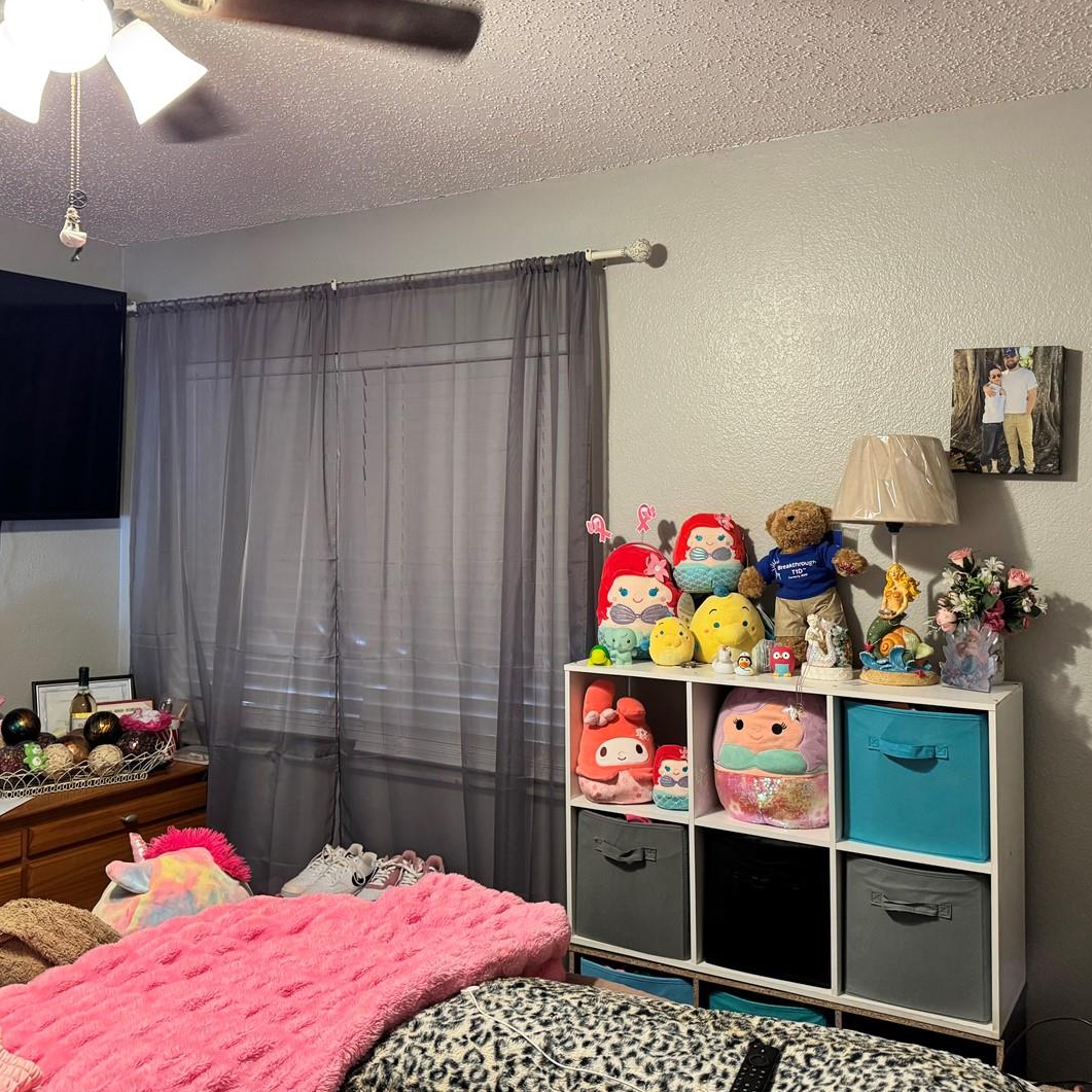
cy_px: 496
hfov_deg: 51.1
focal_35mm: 32
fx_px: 1142
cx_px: 526
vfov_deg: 51.0
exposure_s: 1/60
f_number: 1.78
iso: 320
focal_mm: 6.76
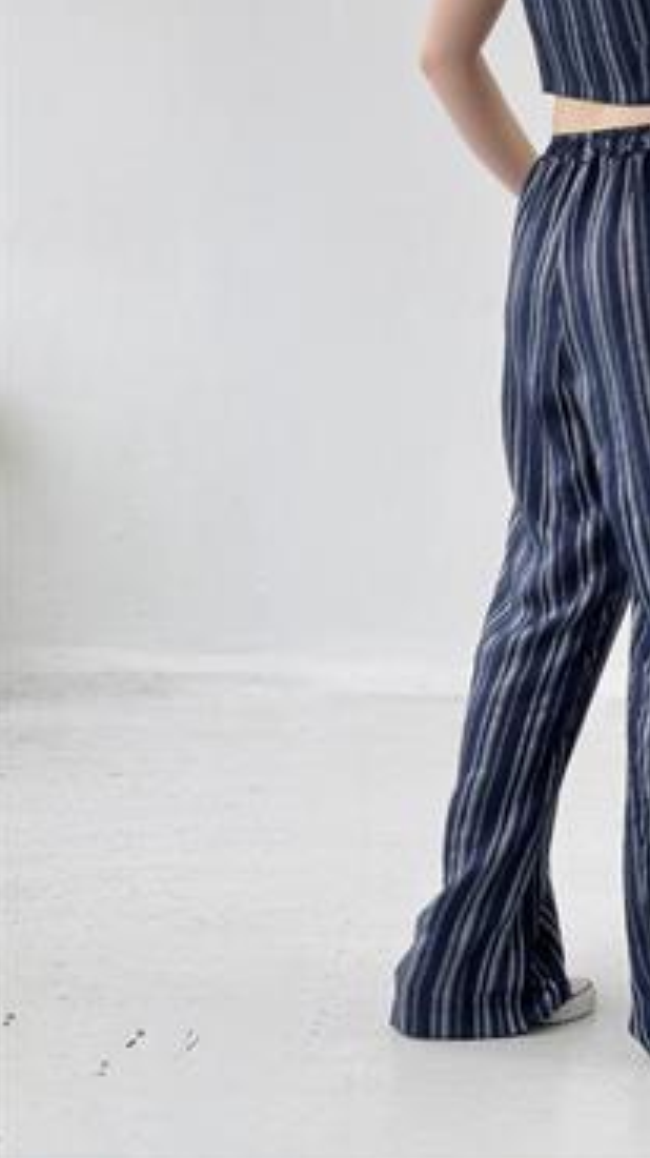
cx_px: 628
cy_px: 327
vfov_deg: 27.6
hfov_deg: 15.6
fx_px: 2332
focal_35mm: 76
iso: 50
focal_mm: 6.76
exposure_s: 1/101
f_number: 1.78
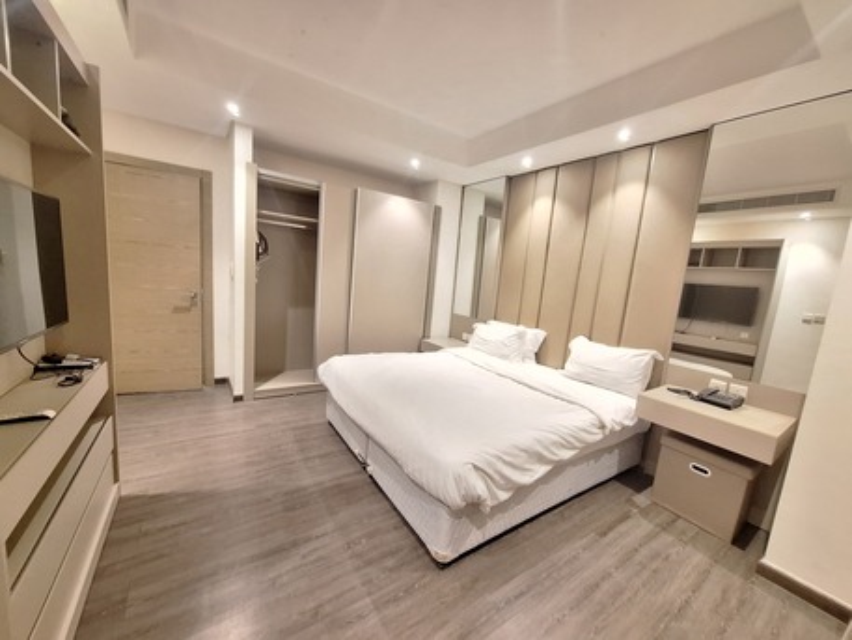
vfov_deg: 89.9
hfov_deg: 106.2
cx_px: 426
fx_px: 320
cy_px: 320
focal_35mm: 13
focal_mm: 1.74
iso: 500
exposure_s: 1/20
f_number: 2.2
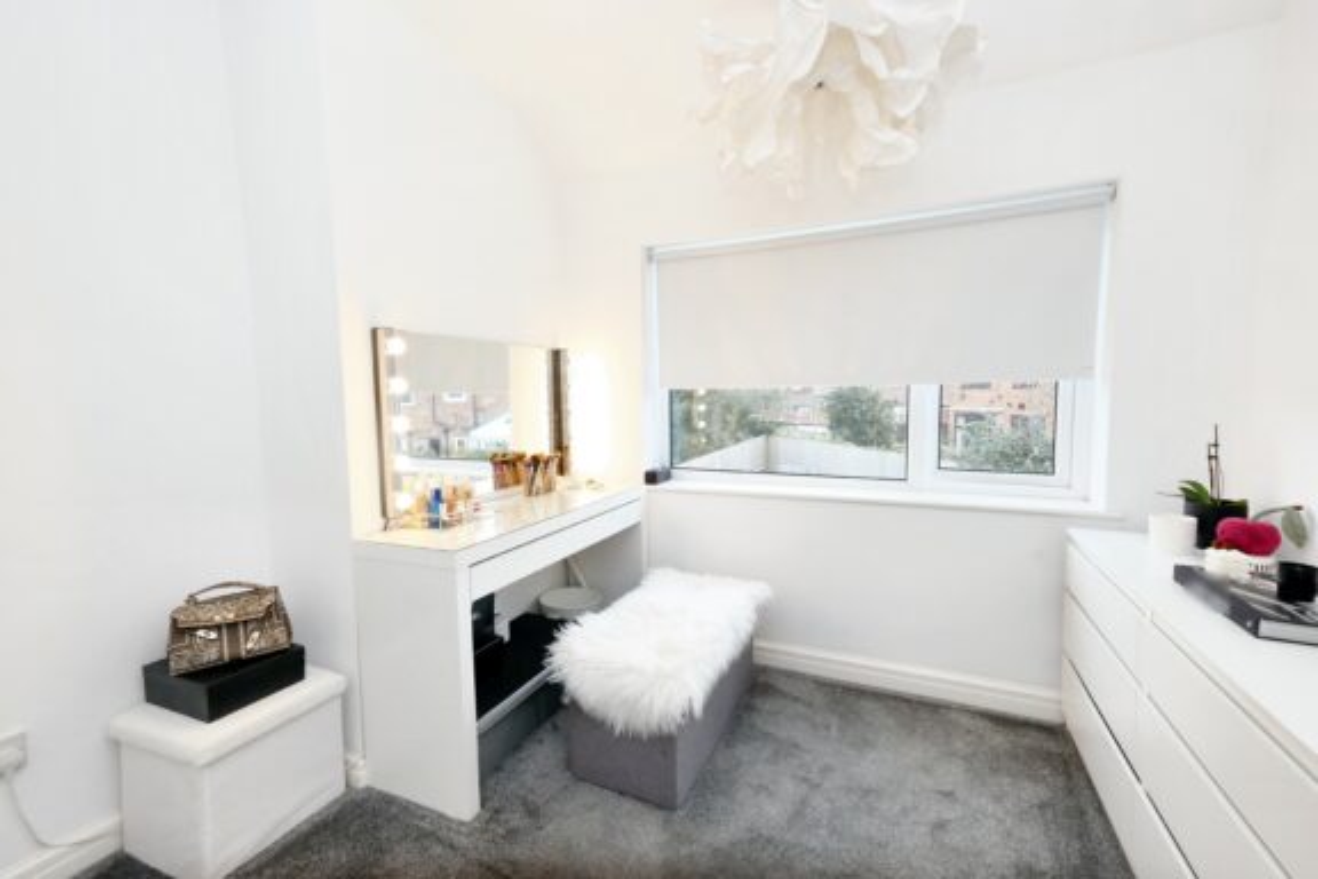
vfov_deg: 77.3
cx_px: 659
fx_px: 549
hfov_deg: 100.4
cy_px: 440
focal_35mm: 15
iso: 4000
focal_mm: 10
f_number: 5.6
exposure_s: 1/420
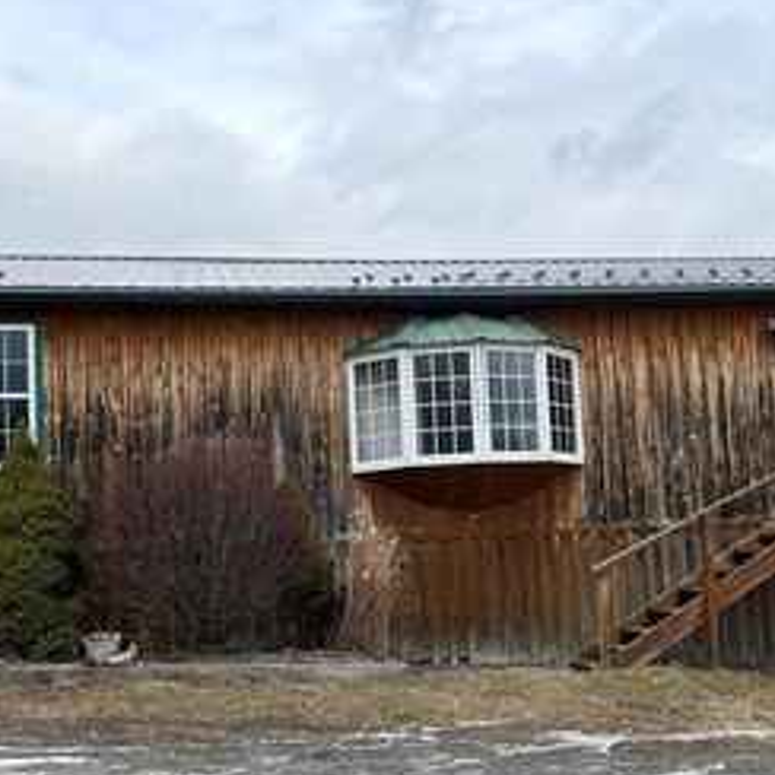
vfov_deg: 35.9
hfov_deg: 35.9
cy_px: 475
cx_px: 461
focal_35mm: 47
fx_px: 1190
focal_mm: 5.1
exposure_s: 1/2463
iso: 50
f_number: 1.6
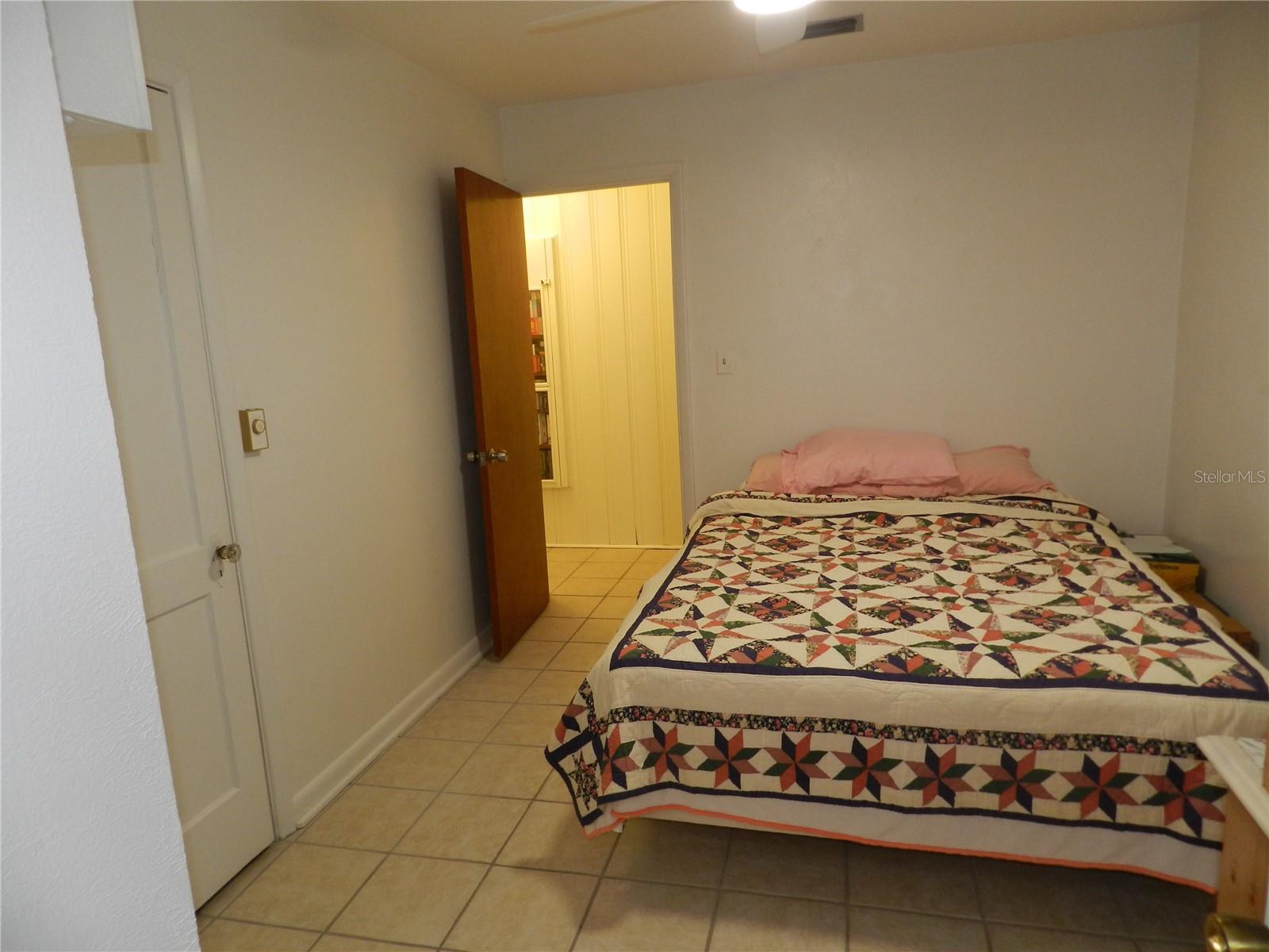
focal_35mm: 23
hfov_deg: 73.9
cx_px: 634
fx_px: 843
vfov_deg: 58.9
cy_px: 476
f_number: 3.4
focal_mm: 4
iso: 200
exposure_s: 1/30
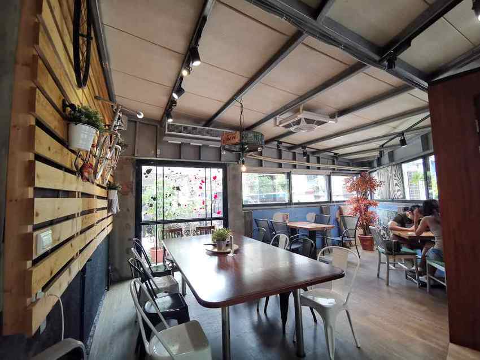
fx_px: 222
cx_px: 240
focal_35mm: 16
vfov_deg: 78.1
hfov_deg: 94.5
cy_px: 180
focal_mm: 2.35
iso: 400
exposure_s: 1/120
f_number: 2.2
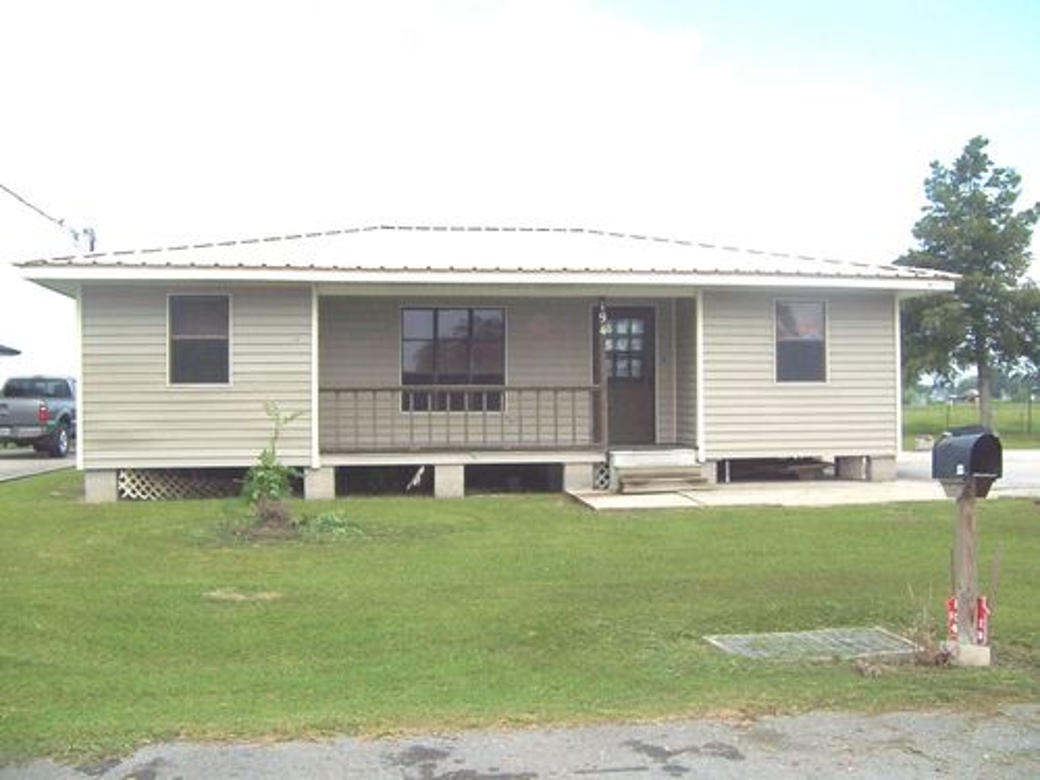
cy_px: 390
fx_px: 991
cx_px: 520
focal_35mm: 33
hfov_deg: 55.4
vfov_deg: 42.9
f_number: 3.4
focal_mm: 5.5
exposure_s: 1/350
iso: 80
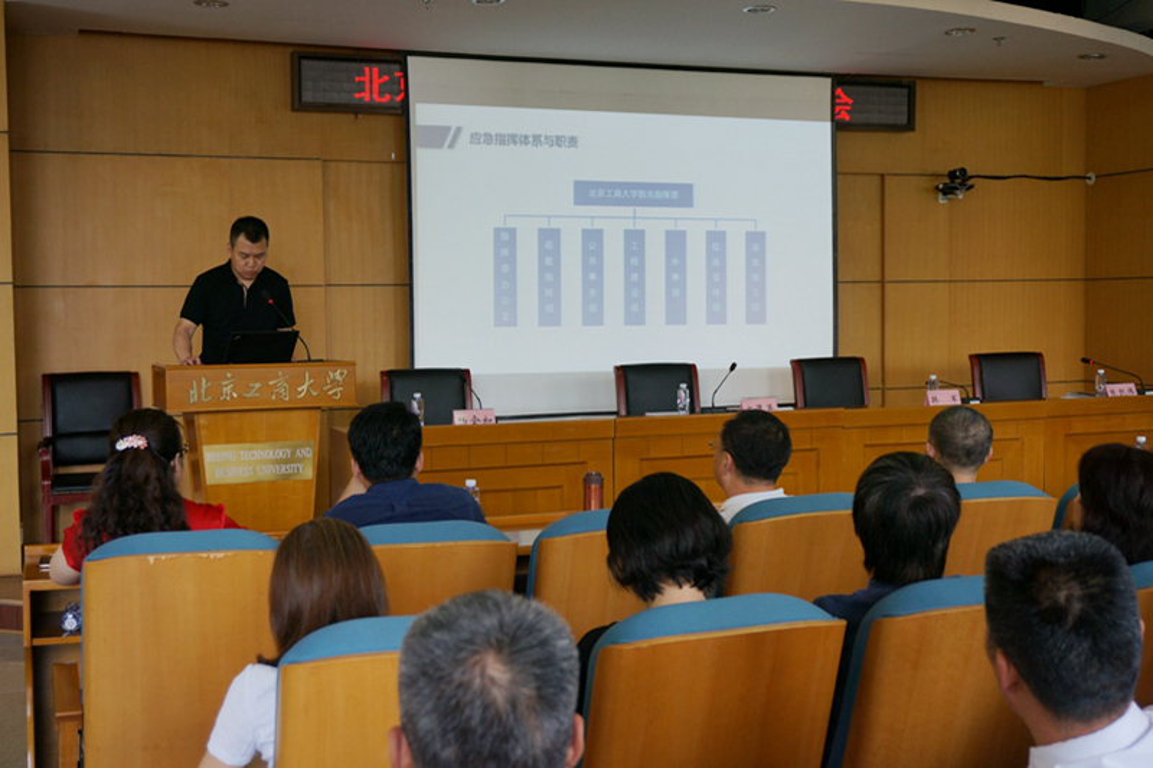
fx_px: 1345
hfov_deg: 46.4
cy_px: 384
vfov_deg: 31.9
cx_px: 576
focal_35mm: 42
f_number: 4.5
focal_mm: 28
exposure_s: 1/60
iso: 320
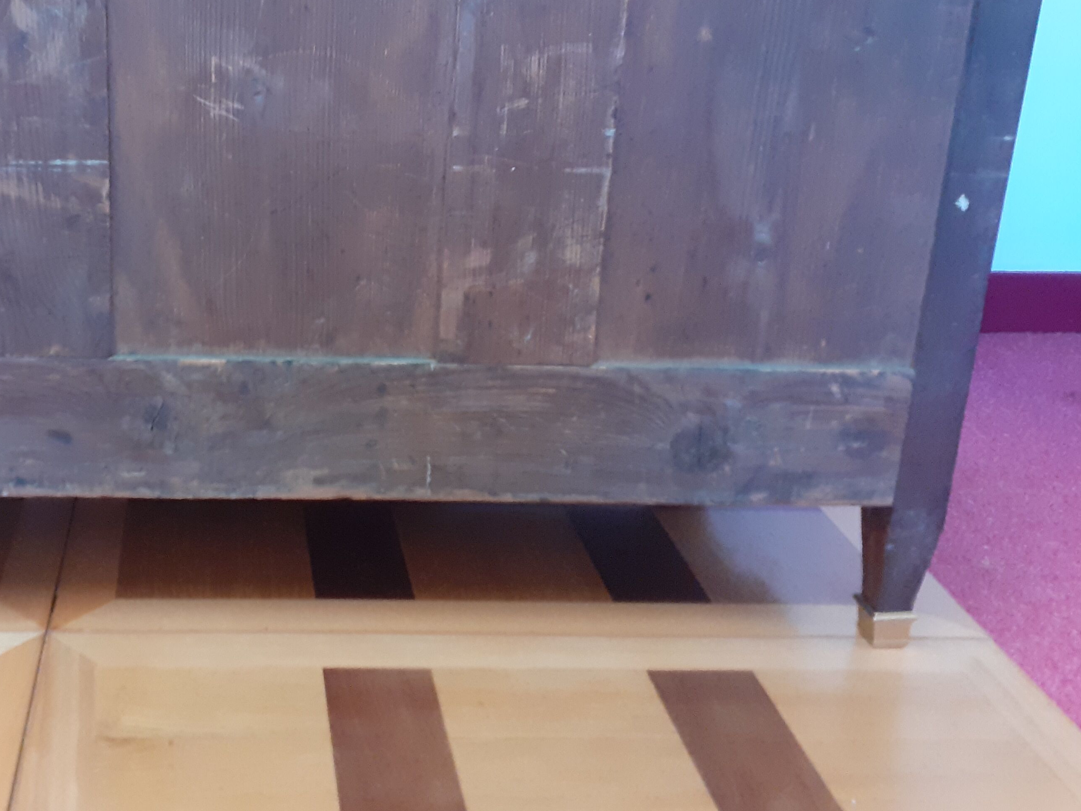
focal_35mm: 43
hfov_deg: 42.6
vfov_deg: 33.1
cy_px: 221
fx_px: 1343
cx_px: 282
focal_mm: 3.6
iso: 250
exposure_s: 1/50
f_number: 1.9
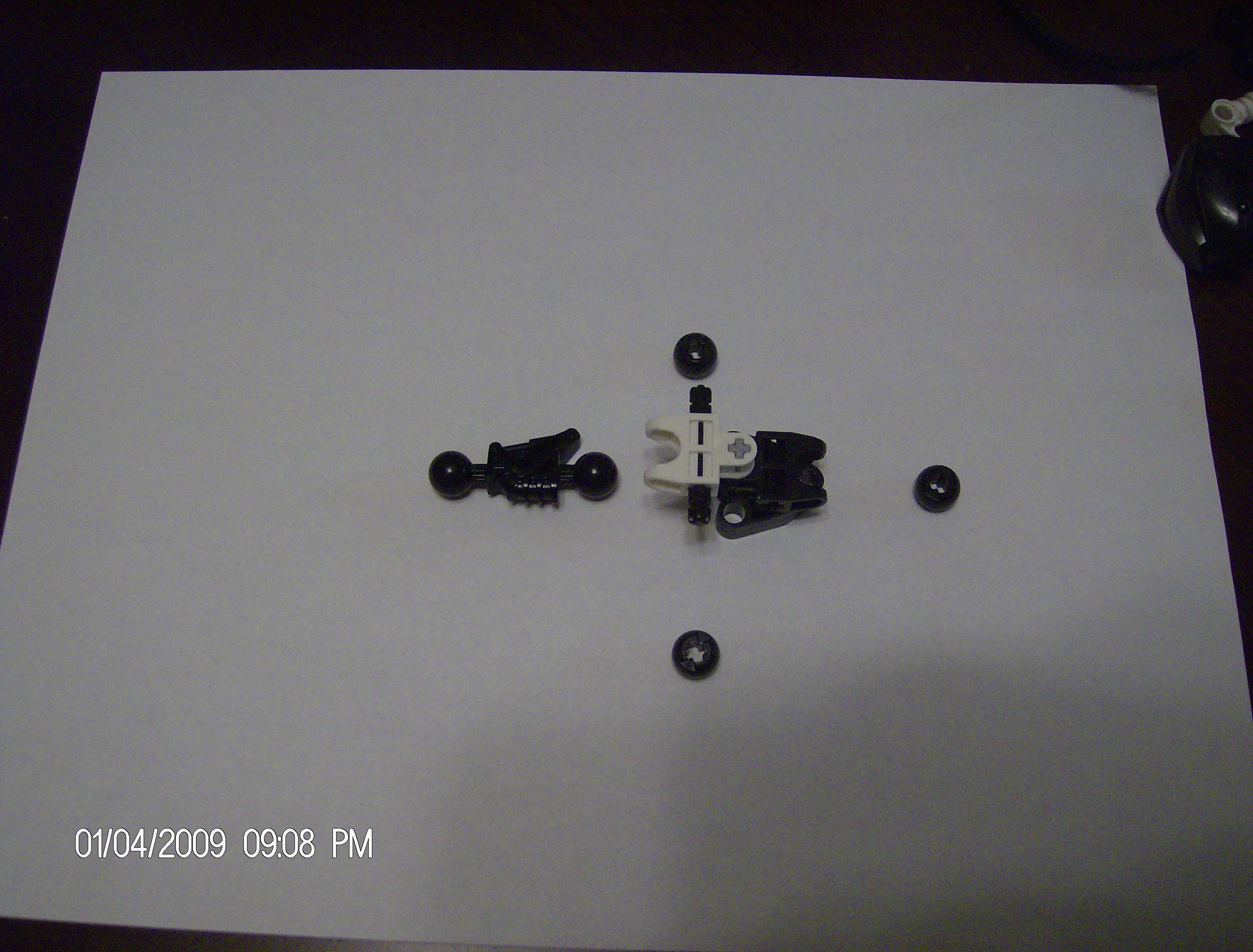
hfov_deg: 51.1
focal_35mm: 36
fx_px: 1309
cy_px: 476
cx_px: 626
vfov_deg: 40.0
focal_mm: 6
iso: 200
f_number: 2.8
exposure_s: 1/17
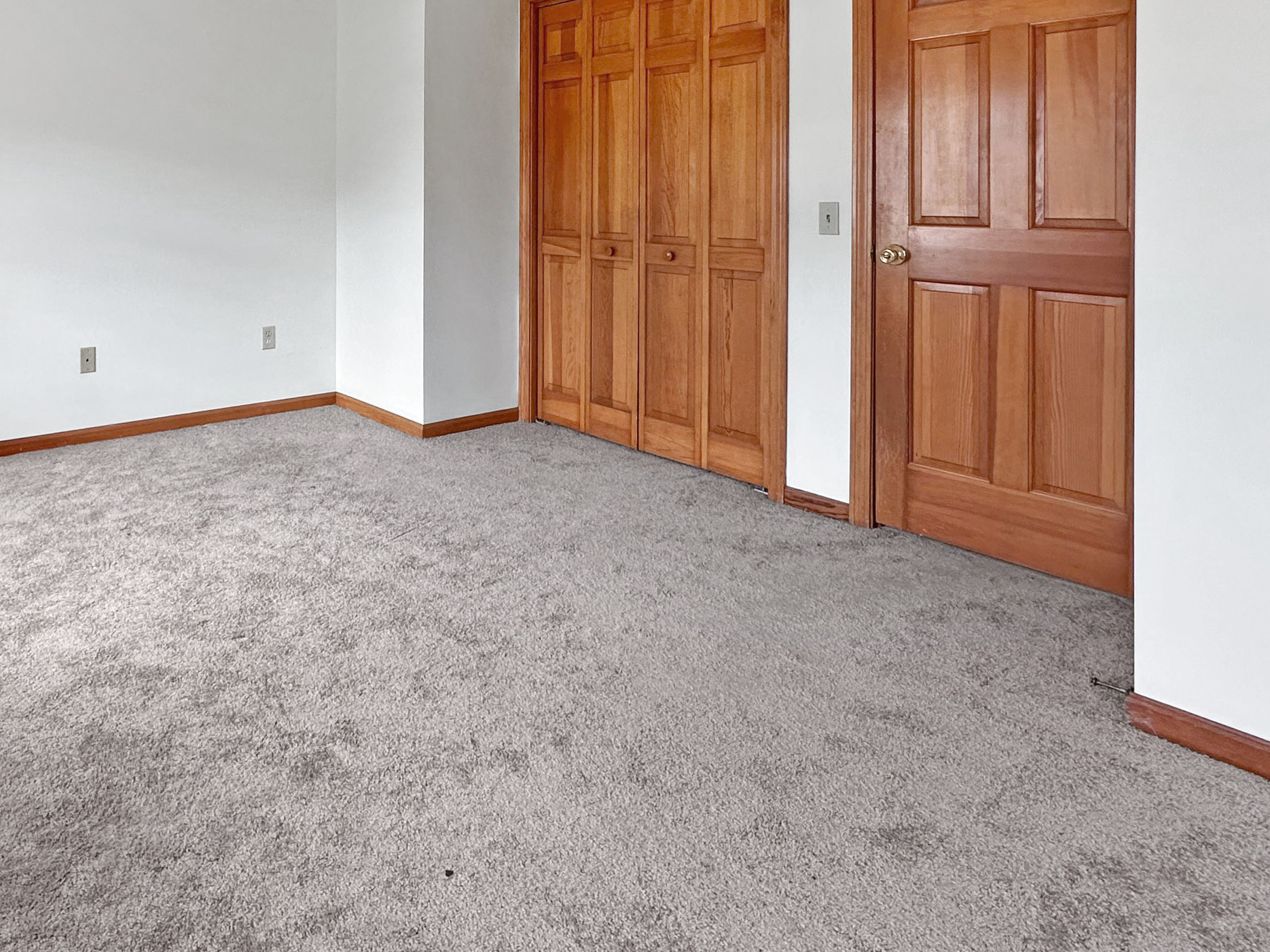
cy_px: 278
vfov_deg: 56.9
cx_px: 369
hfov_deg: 70.5
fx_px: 844
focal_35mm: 23
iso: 125
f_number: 2.2
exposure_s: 1/100
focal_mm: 2.22
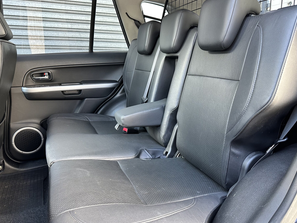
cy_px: 101
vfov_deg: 51.3
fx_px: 232
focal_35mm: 27
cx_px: 158
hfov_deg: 65.3
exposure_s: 1/89
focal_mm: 6.86
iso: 250
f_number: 1.78
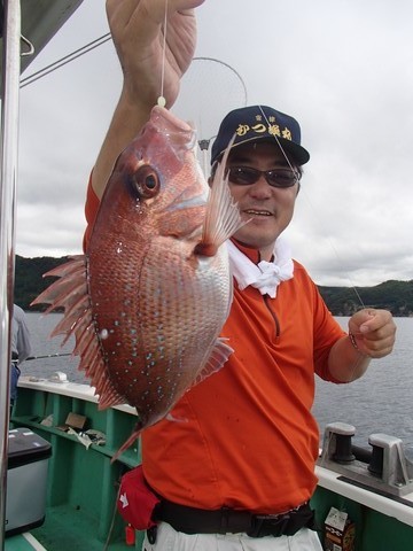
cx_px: 206
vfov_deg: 63.4
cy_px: 276
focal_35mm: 28
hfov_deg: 49.7
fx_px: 445
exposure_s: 1/400
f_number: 3.9
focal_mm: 5
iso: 100
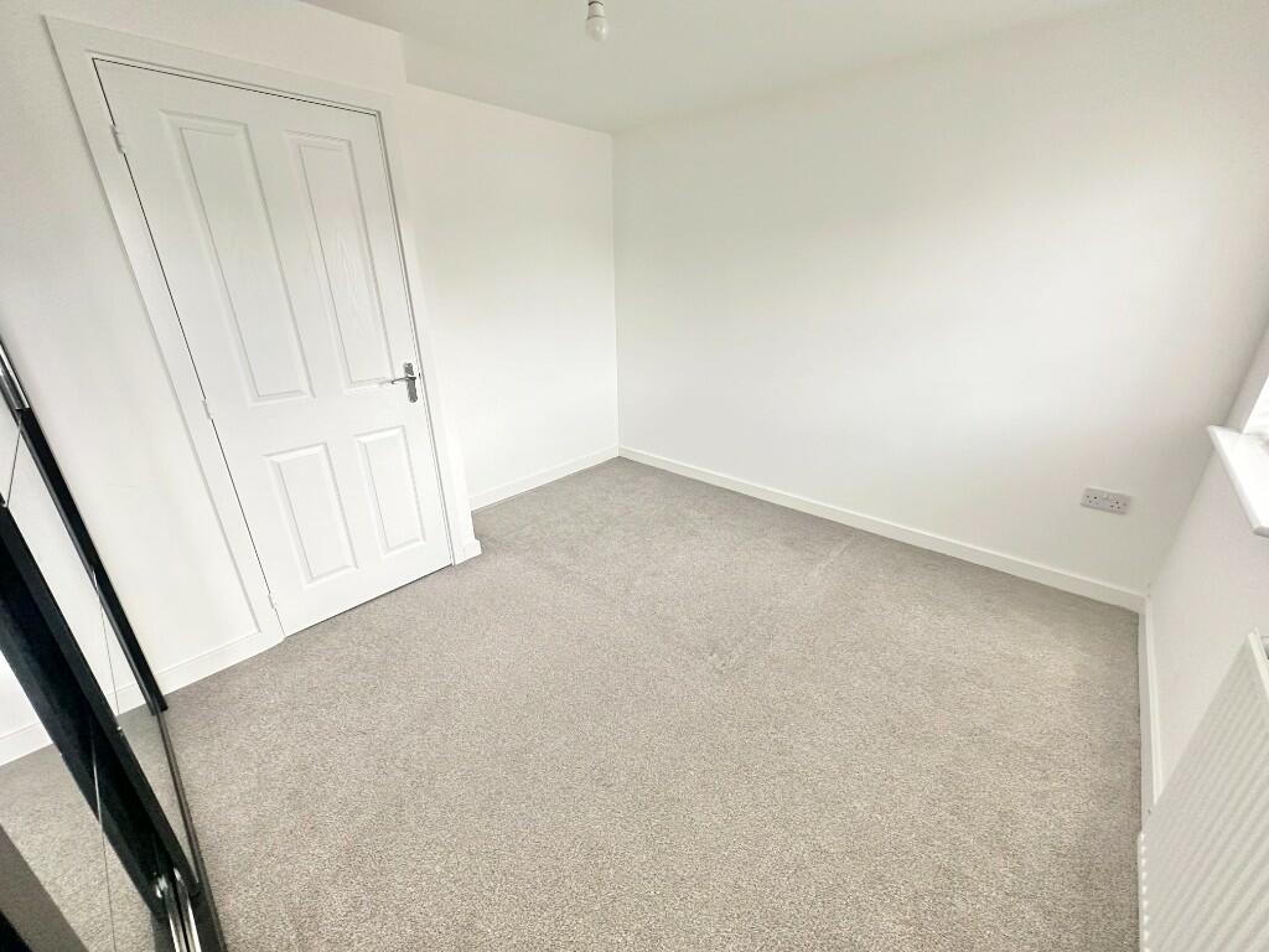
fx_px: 513
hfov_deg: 102.1
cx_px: 634
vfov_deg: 85.7
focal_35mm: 14
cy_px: 476
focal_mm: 2.22
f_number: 2.2
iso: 250
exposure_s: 1/99
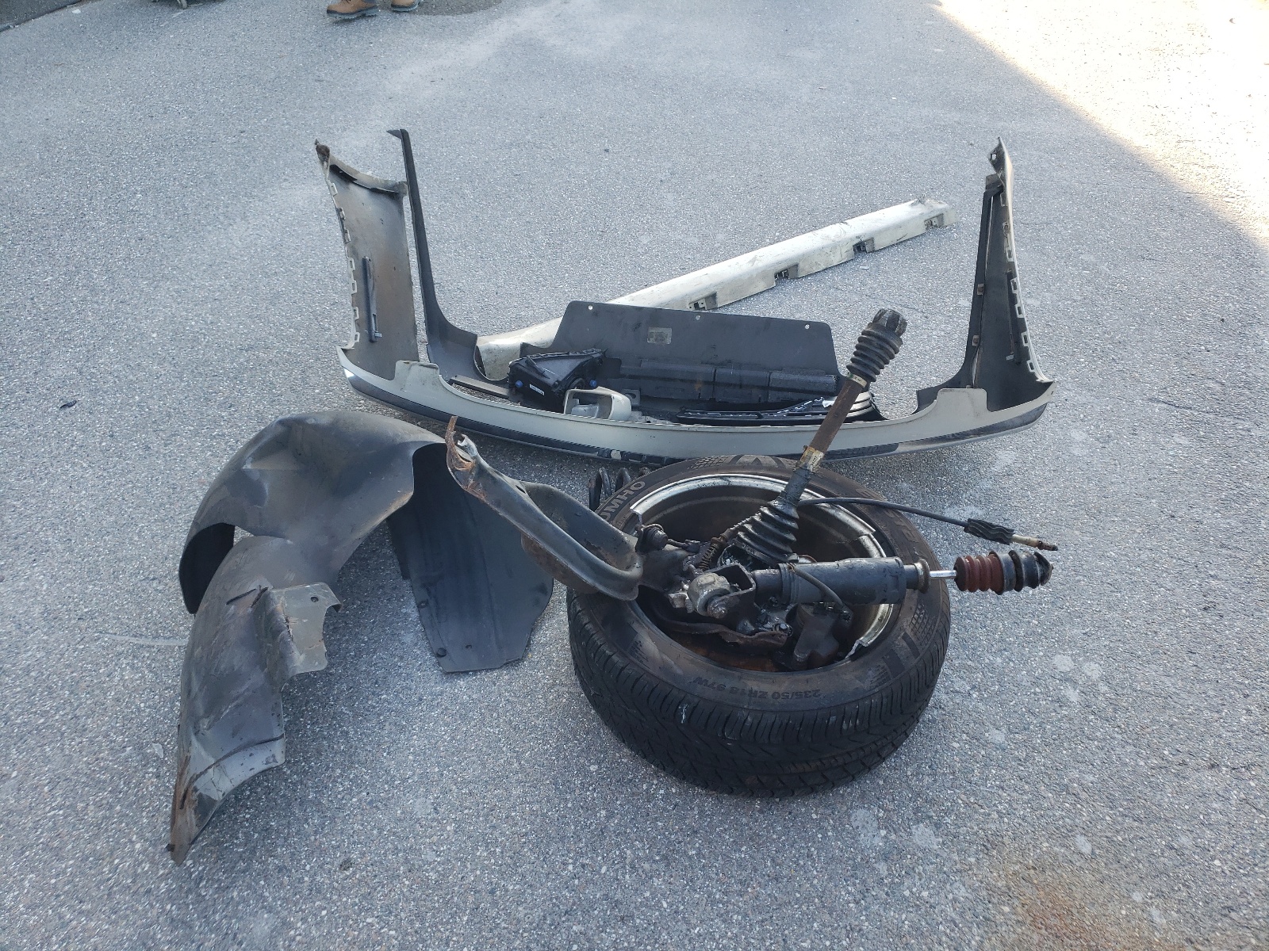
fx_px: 953
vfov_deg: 53.1
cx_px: 634
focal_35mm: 26
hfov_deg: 67.3
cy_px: 476
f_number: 1.5
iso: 50
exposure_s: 1/286
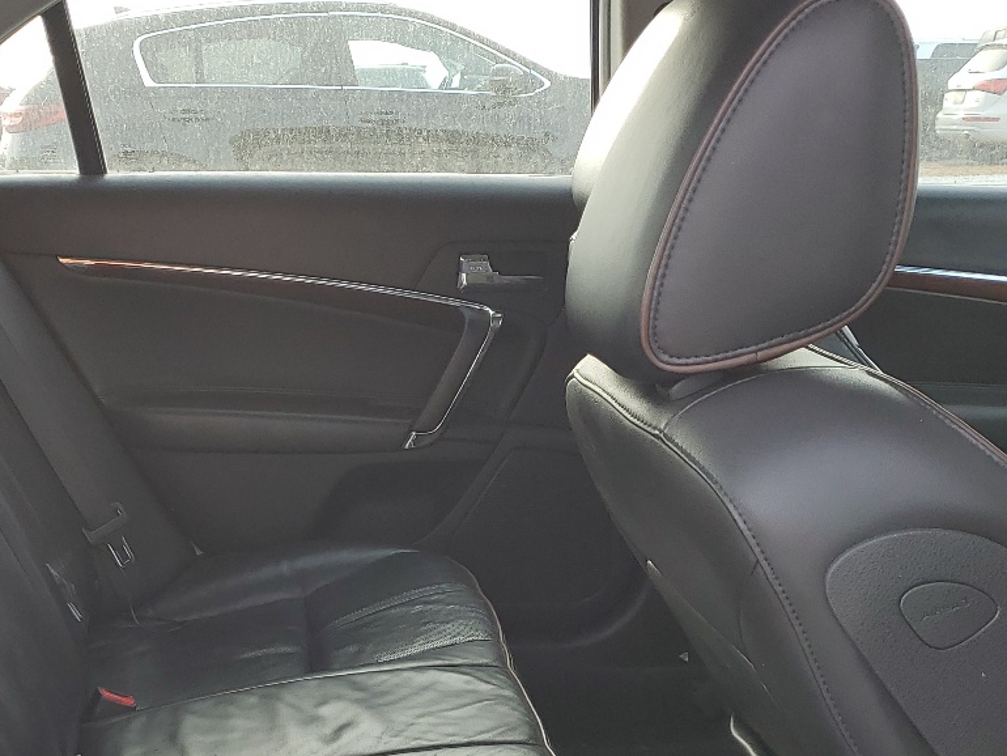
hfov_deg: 34.8
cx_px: 263
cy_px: 683
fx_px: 1571
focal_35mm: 54
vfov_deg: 26.2
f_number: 1.5
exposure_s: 1/323
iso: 50
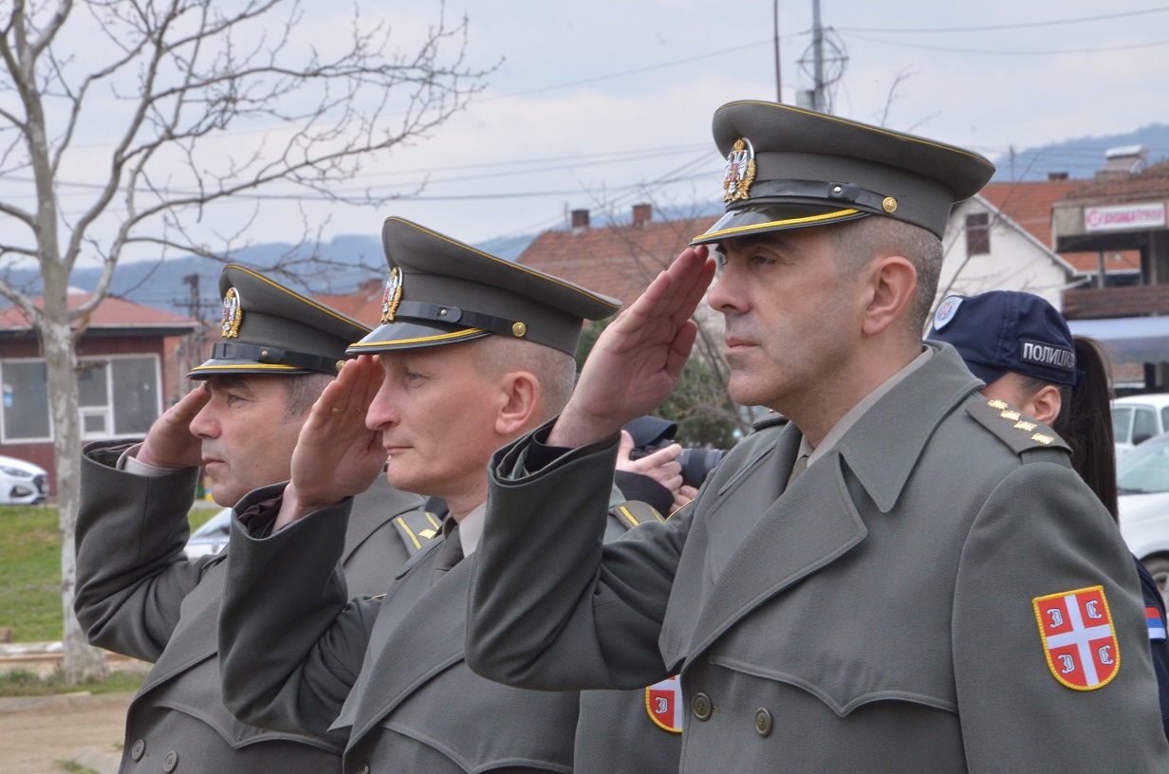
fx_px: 5104
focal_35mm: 158
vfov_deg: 8.7
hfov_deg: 13.1
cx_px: 584
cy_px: 387
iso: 1250
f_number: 16
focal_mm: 105
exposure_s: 1/200
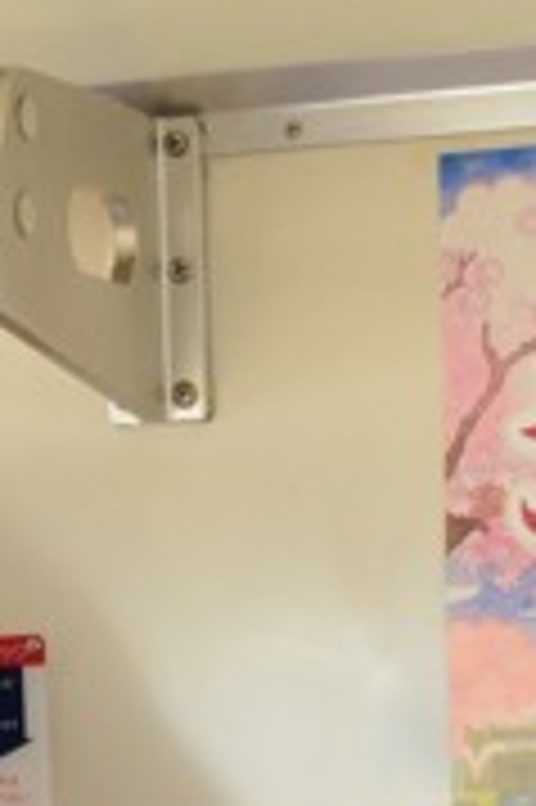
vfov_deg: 9.9
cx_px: 205
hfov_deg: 7.0
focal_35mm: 195
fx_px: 4363
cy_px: 1517
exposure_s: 1/250
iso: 500
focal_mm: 34
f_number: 2.8
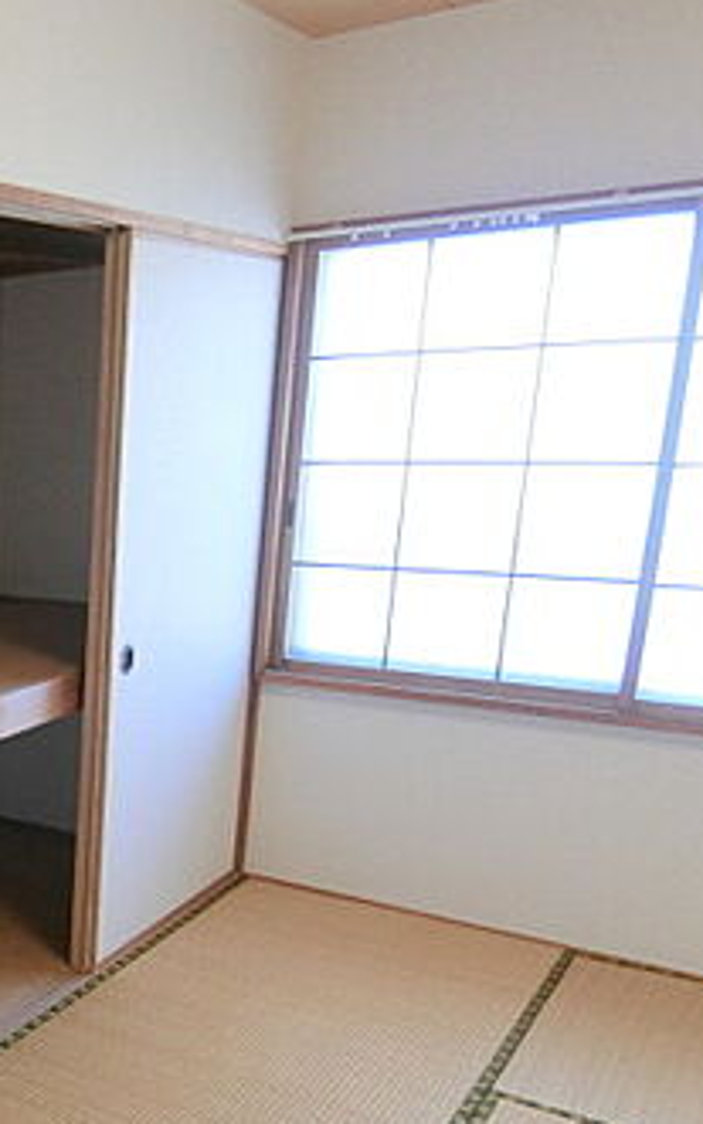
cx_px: -278
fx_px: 1195
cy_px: 754
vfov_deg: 49.5
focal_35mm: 39
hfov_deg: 26.3
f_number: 2.7
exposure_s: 1/125
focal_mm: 4.06
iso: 320
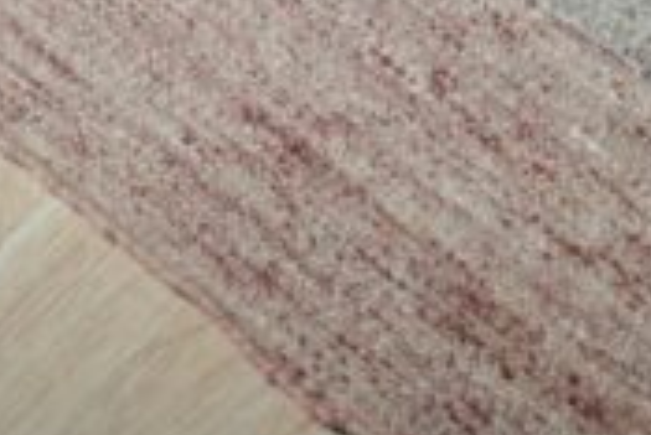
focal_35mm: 130
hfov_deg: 15.7
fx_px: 2353
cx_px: 480
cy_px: -11
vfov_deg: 10.5
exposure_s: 1/200
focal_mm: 38
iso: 800
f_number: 5
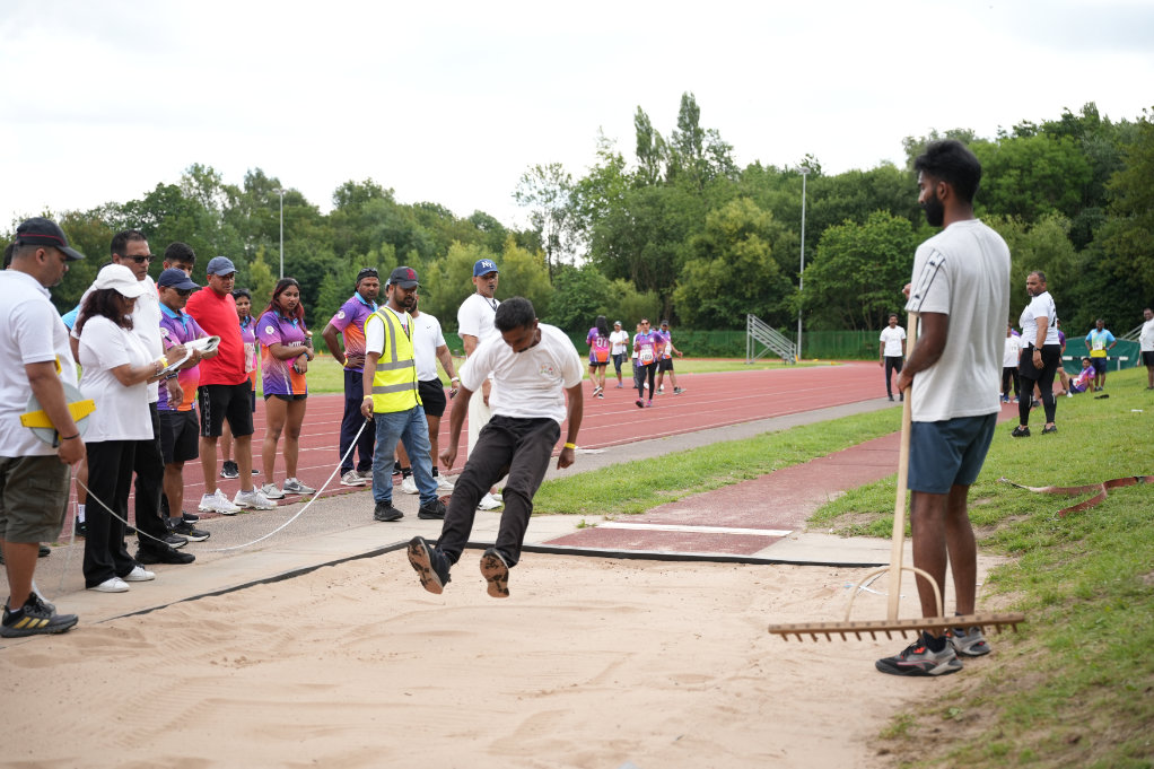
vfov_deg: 28.4
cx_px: 577
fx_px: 1519
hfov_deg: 41.6
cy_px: 384
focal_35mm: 47
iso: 250
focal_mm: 47.4
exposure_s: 1/1250
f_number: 2.8
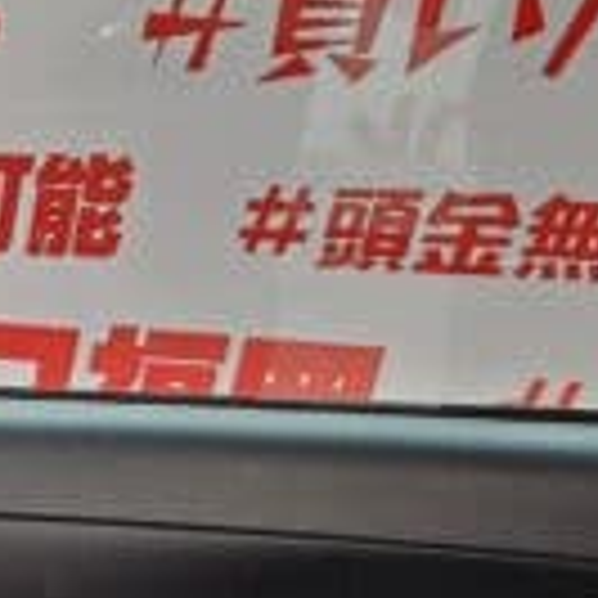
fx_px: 1349
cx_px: -602
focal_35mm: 69
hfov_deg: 17.6
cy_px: 904
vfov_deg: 21.1
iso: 50
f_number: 2.2
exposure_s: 1/50
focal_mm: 2.2
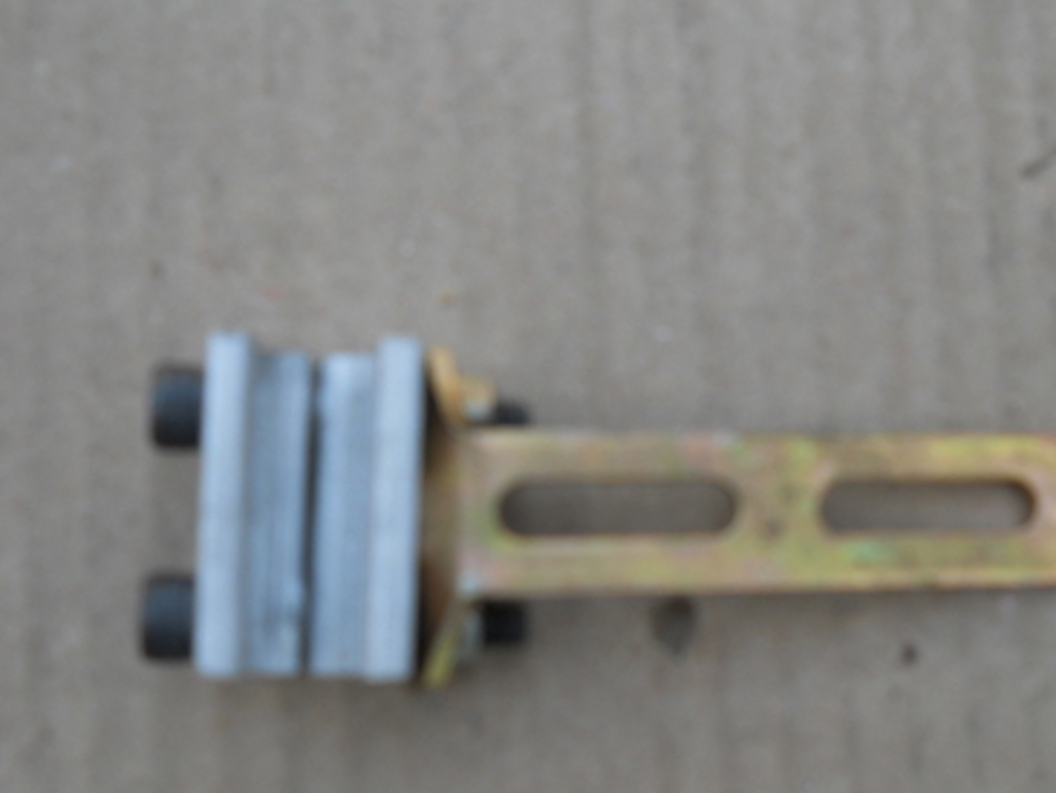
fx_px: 1709
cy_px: 526
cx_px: 652
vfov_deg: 26.0
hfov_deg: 34.2
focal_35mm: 56
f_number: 3.1
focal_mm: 6.72
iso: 80
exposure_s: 1/160
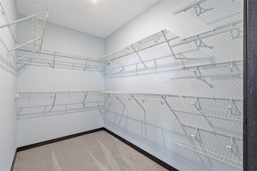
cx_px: 128
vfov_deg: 73.7
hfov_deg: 96.7
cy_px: 86
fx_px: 114
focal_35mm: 16
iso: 800
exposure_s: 1/15
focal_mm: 16
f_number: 8
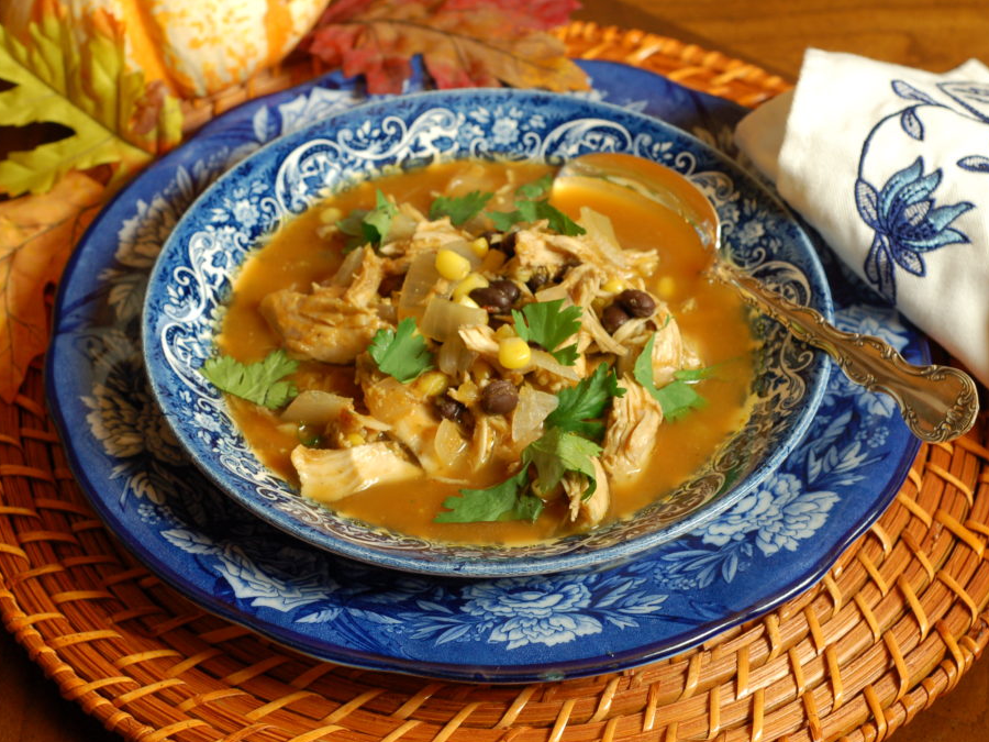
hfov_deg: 23.8
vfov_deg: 18.0
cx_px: 529
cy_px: 373
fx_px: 2343
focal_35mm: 82
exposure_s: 1/6
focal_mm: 50
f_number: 5.6
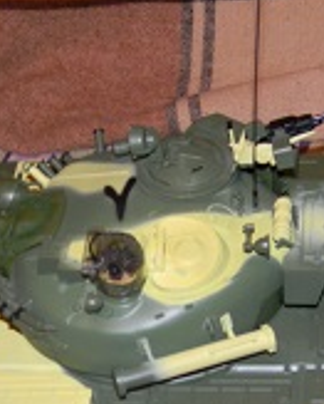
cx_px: 151
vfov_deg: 19.3
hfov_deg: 15.7
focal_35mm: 98
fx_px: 1171
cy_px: 320
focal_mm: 7.3
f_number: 3.8
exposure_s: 1/30
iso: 200
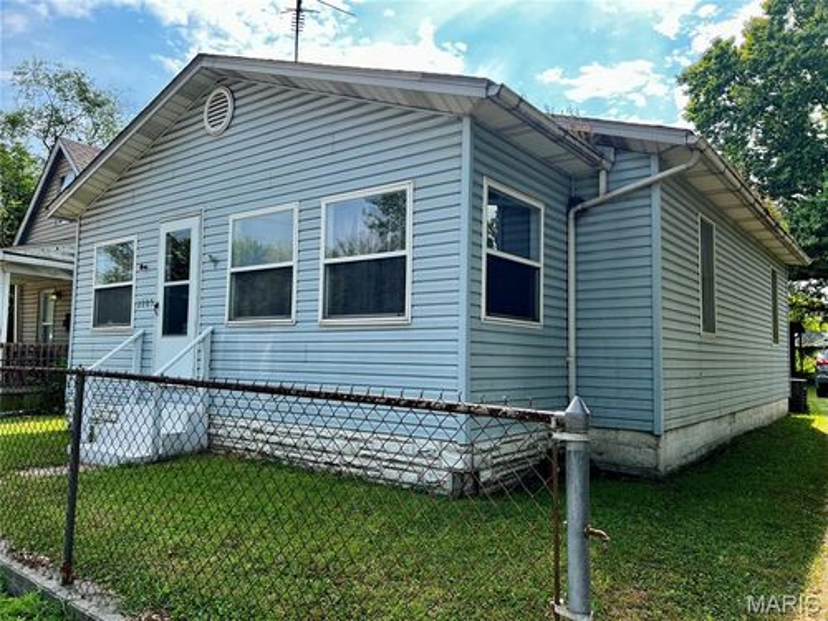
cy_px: 310
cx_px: 414
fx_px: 622
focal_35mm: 26
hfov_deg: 67.3
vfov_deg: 53.1
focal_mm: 5.7
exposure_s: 1/1431
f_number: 1.5
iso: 50
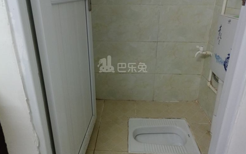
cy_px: 64
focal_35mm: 28
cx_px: 122
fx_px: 188
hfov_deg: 66.5
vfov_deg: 44.4
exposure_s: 1/33.3
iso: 1755
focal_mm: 4.65
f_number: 1.8
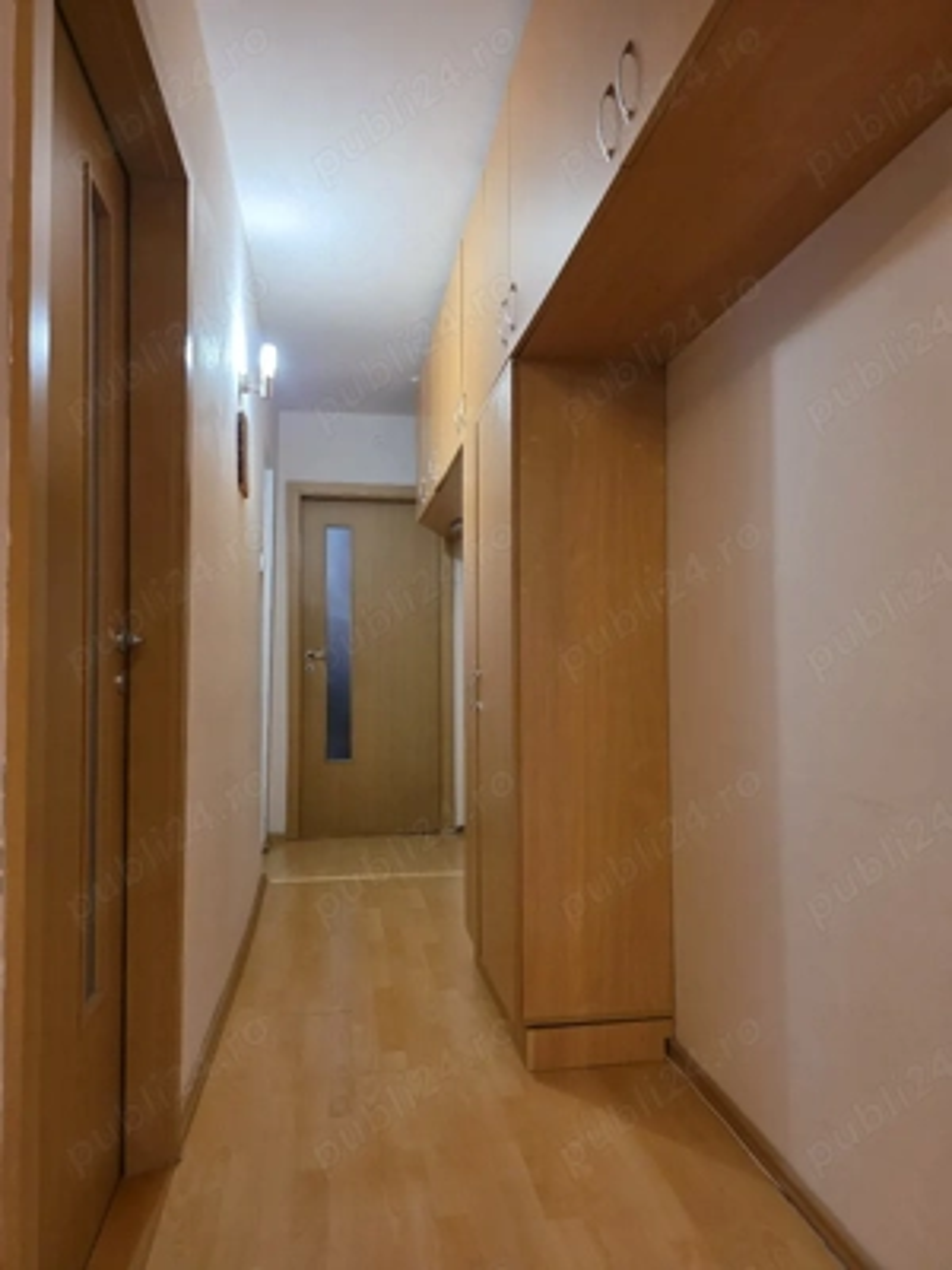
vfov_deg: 73.9
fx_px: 843
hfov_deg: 58.9
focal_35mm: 23
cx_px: 476
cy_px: 635
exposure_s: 1/101
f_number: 1.7
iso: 500
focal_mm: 6.3
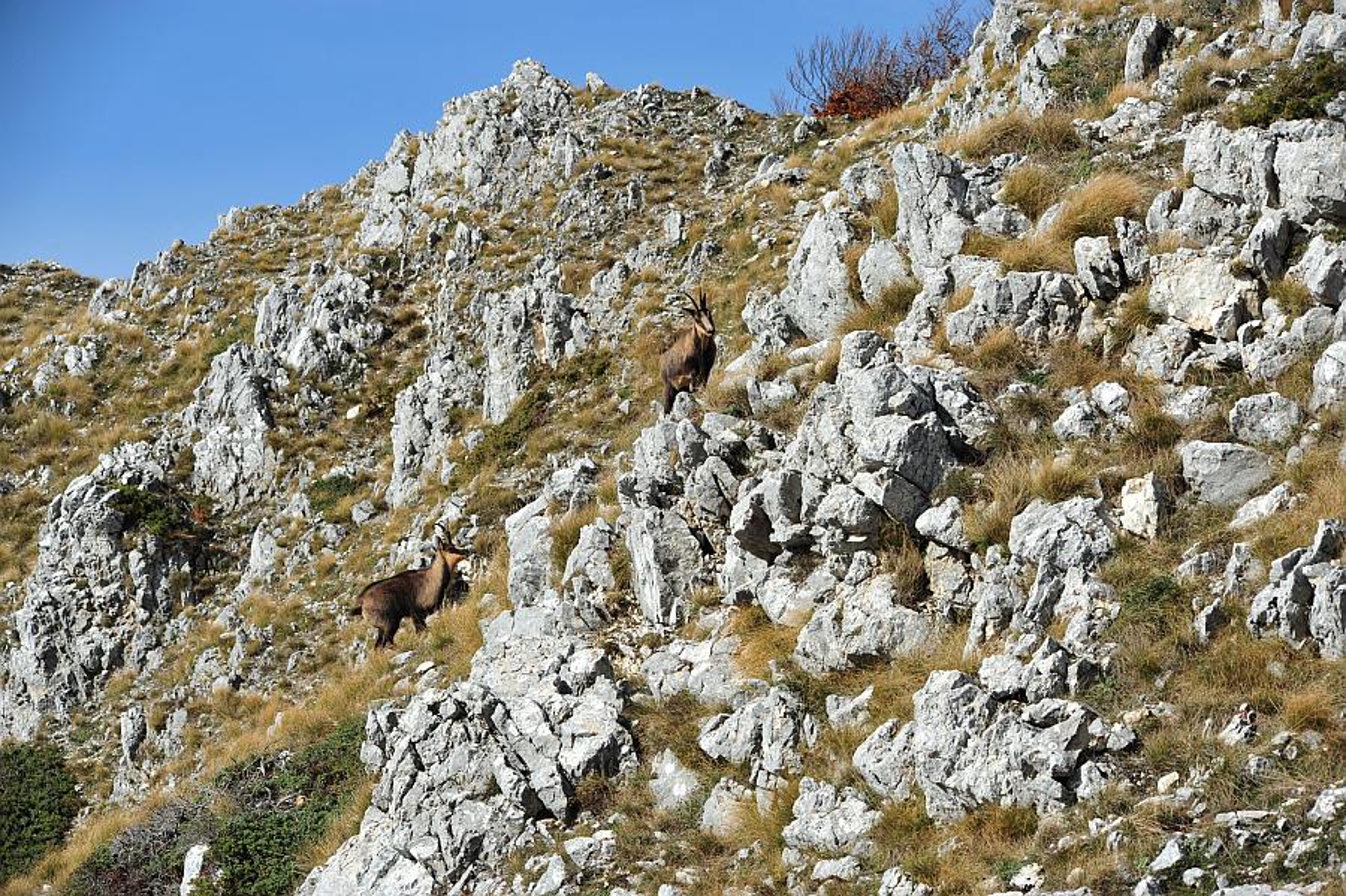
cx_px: 673
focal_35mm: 190
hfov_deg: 10.8
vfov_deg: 7.2
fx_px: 7100
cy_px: 448
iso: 320
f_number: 11
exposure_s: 1/500
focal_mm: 190
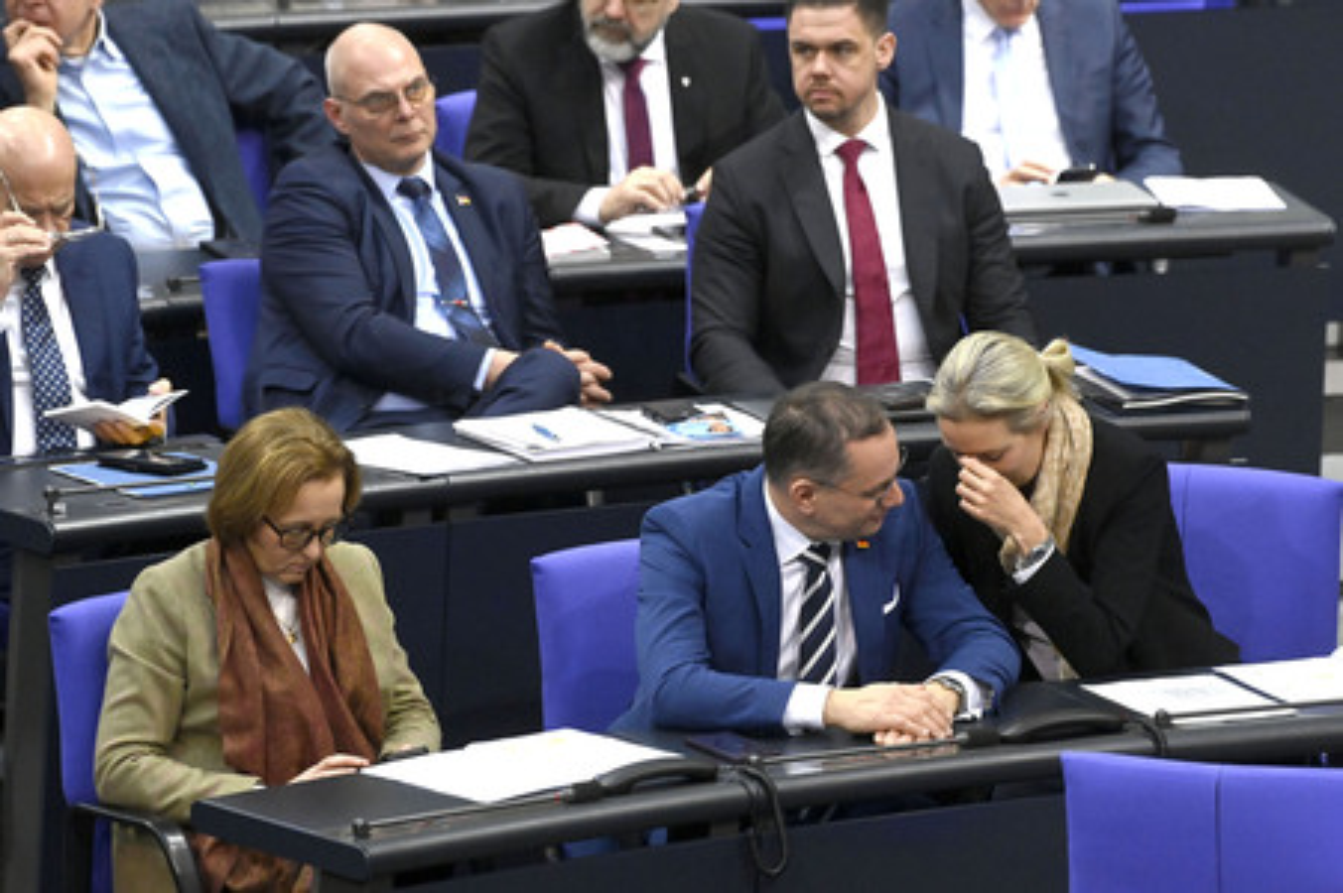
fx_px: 12301
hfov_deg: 6.2
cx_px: 672
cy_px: 446
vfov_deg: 4.2
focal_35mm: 330
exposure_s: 1/500
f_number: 5.6
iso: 10000
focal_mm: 330
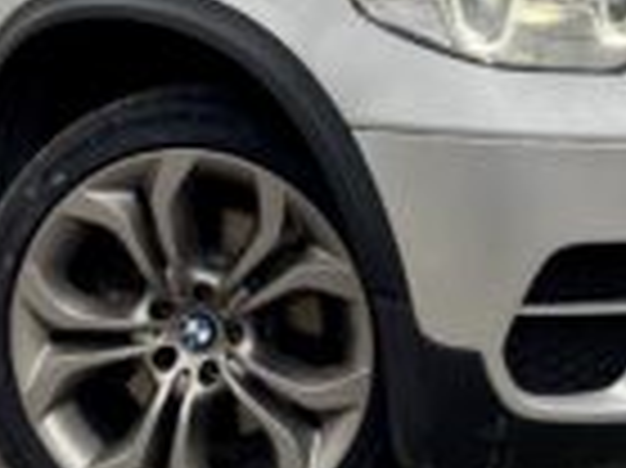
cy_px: 47
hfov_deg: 27.7
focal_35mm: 70
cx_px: 250
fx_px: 1265
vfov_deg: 20.6
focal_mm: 4.25
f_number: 1.8
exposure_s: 1/223
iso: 32
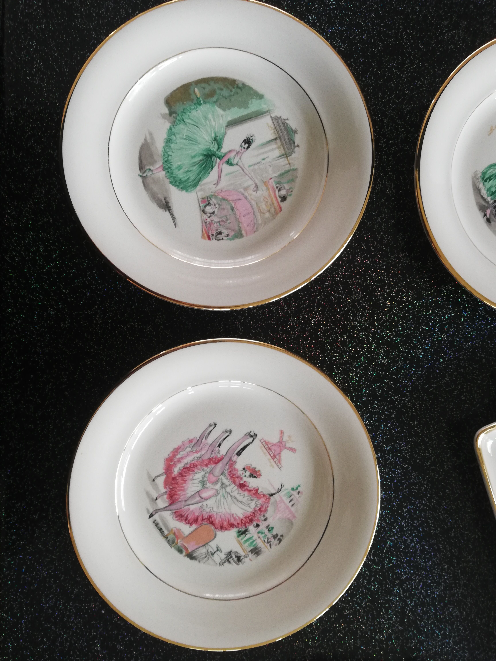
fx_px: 497
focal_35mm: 26
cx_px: 248
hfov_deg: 53.1
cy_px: 330
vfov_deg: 67.3
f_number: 2.2
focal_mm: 3.81
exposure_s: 1/33.3
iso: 160
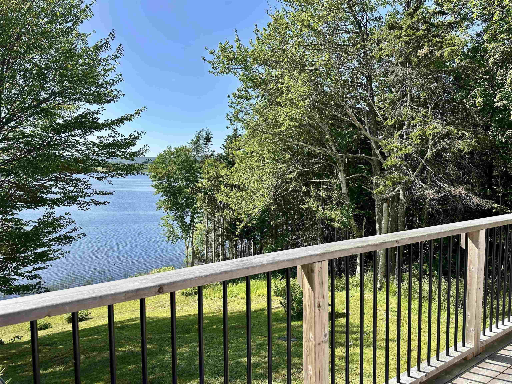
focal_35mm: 24
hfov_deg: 71.6
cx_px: 256
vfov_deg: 56.8
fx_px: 355
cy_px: 192
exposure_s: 1/2591
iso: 80
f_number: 1.78
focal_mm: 6.86
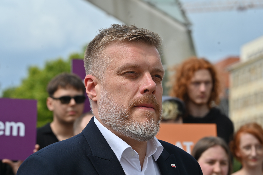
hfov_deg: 17.8
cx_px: 132
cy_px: 88
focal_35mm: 115
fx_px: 840
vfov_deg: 11.9
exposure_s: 1/400
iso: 100
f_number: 7.1
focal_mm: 115
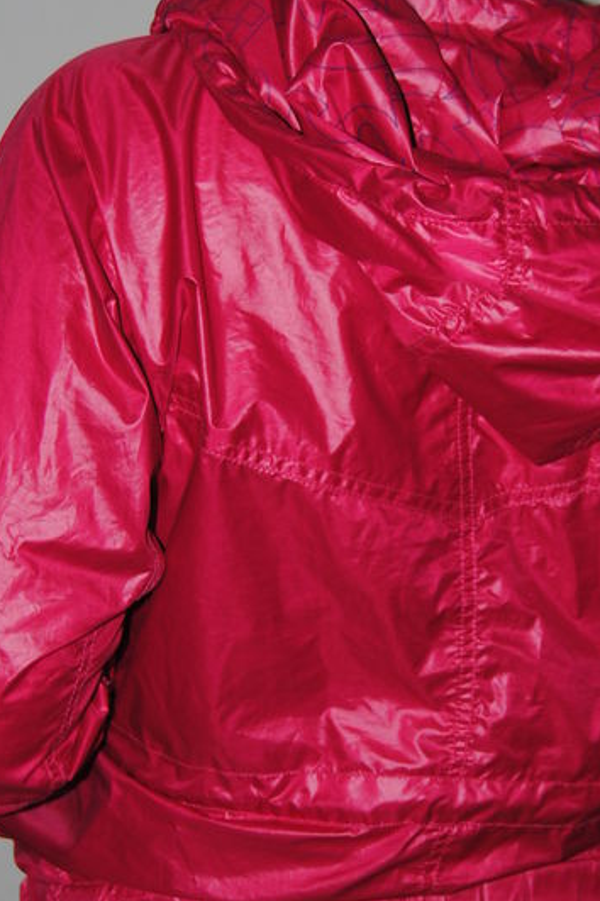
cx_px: 361
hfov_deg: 13.0
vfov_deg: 19.4
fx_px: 2631
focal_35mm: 105
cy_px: 550
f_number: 4.2
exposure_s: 1/60
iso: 100
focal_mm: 31
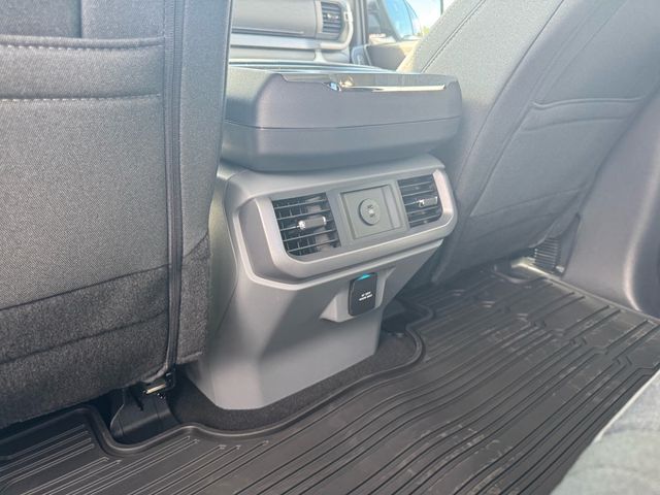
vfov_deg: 56.8
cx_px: 330
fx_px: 458
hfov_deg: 71.6
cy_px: 248
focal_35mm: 24
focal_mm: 6.76
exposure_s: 1/70
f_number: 1.78
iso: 200
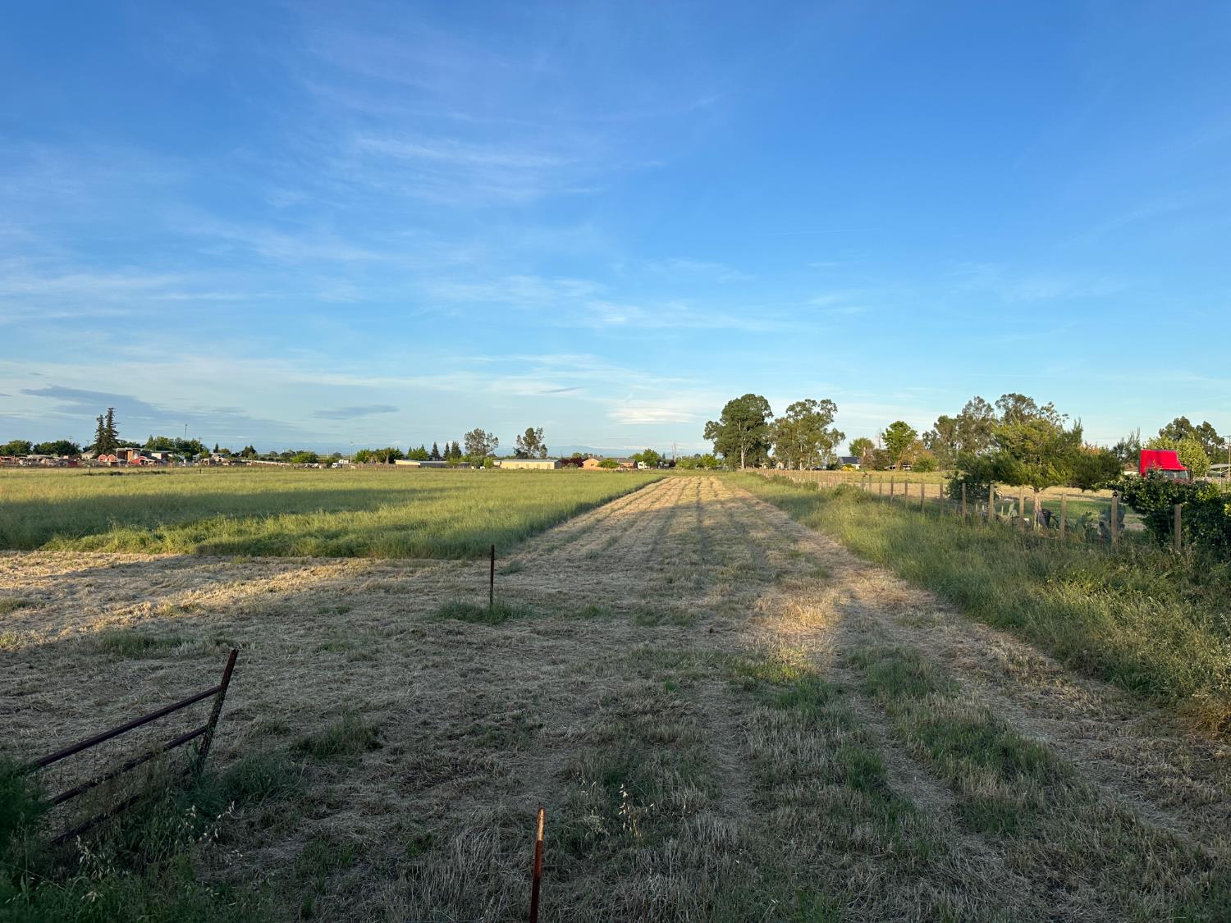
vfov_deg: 56.8
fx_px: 853
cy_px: 462
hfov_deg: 71.6
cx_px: 616
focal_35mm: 24
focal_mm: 6.86
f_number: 1.78
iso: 80
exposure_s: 1/2660
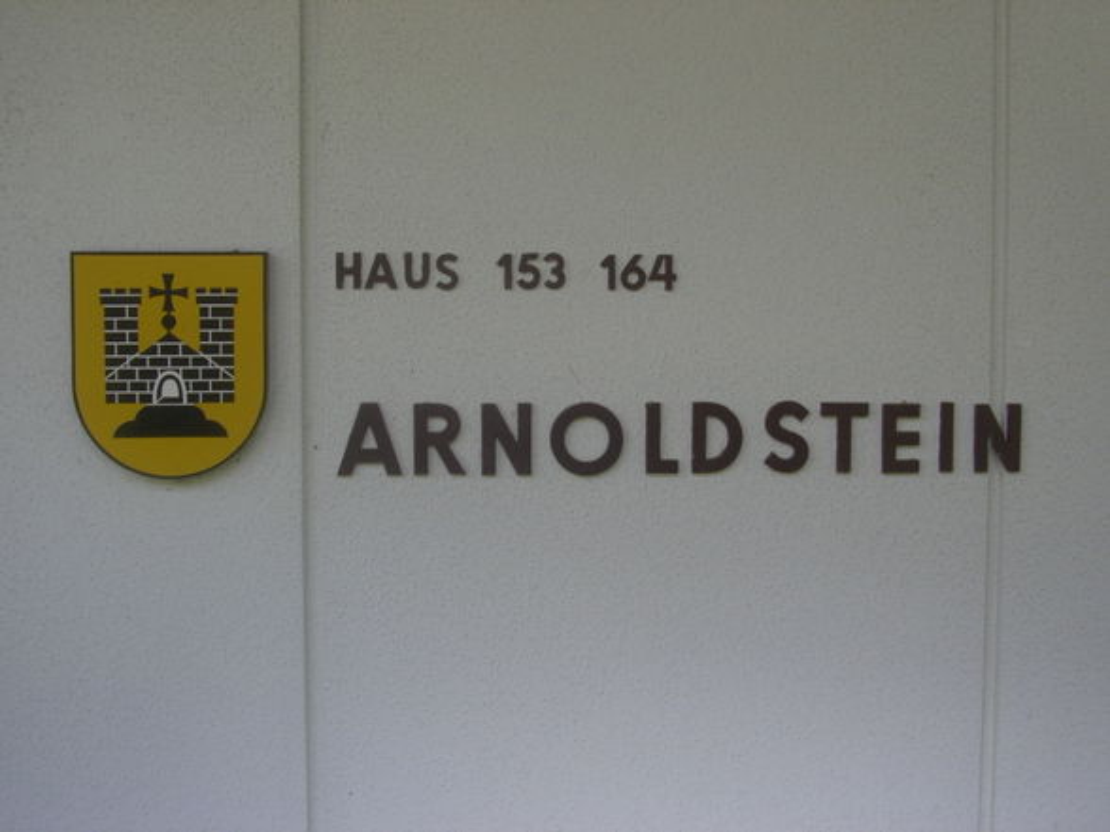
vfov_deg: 30.9
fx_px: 1507
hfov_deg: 40.4
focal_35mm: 47
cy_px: 416
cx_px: 555
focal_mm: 7.2
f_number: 3.2
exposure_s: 1/200
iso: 64
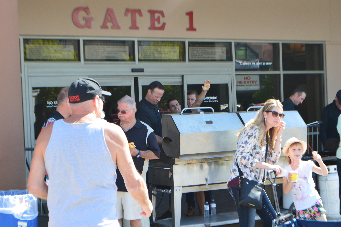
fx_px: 497
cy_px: 114
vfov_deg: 25.7
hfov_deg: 37.9
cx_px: 170
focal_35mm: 52
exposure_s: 1/125
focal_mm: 35
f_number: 9
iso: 400
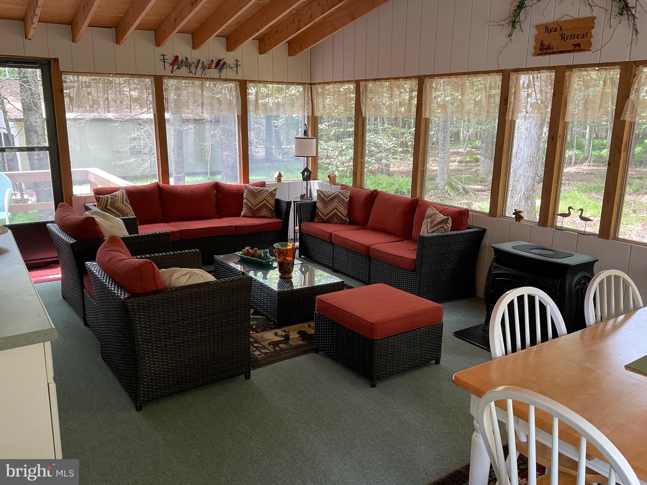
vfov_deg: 48.2
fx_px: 542
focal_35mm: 29
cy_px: 242
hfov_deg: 61.7
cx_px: 324
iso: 64
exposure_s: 1/61
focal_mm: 3
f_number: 1.8
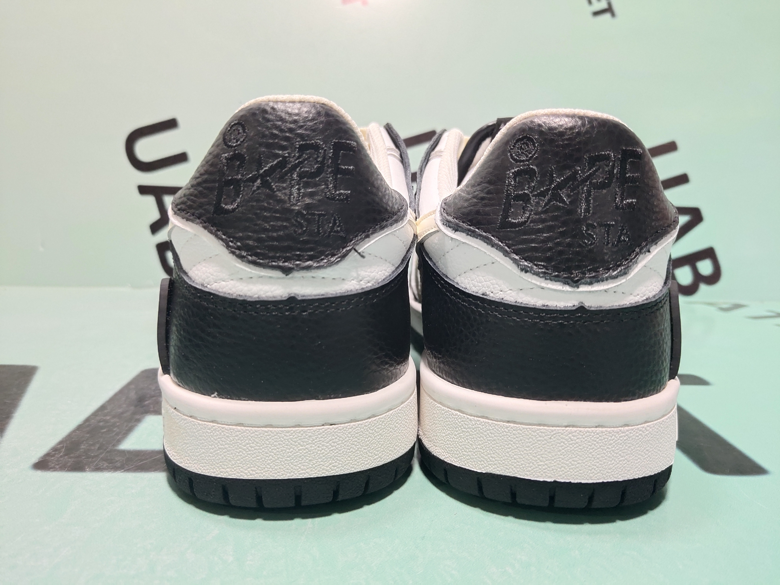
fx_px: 676
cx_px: 390
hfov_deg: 60.0
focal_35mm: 30
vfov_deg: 46.8
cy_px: 292
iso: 50
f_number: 1.79
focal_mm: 4.35
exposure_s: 1/630
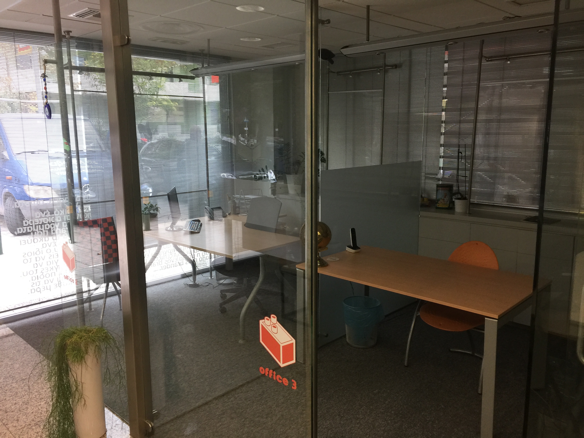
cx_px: 292
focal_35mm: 29
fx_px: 489
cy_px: 219
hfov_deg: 61.7
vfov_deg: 48.2
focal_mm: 4.15
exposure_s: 1/33
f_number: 2.2
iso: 64
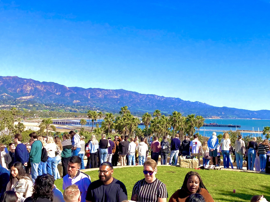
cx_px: 173
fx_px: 335
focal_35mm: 43
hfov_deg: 43.4
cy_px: 129
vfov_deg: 33.4
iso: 20
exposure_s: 1/1869
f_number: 1.8
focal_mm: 3.99
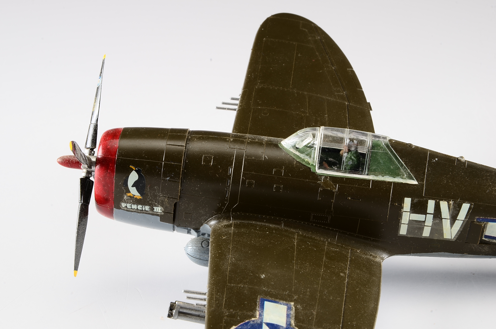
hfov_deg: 18.2
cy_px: 164
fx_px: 1547
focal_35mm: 112
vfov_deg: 12.1
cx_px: 248
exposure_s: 1/100
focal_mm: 75
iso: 100
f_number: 20
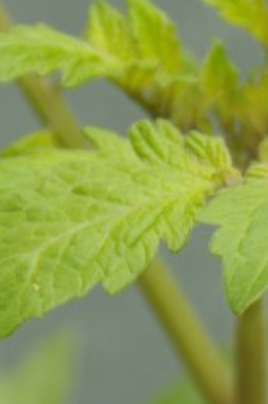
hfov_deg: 2.2
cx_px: 225
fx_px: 7132
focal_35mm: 637
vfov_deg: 3.2
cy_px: 627
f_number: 4.5
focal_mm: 68
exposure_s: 1/125
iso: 200
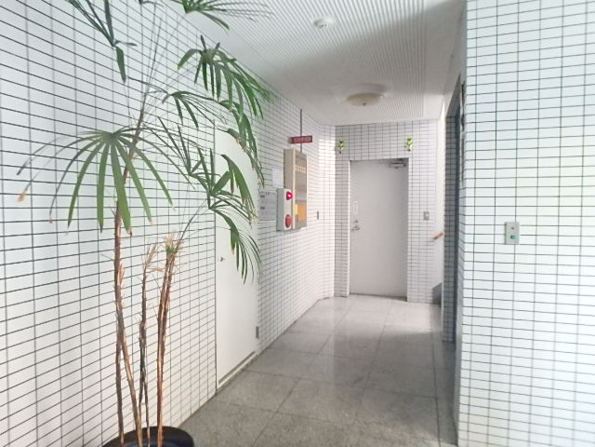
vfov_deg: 63.4
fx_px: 361
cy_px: 224
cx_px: 298
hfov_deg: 79.0
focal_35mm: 21
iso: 1600
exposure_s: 1/6
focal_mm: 3.7
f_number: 3.5
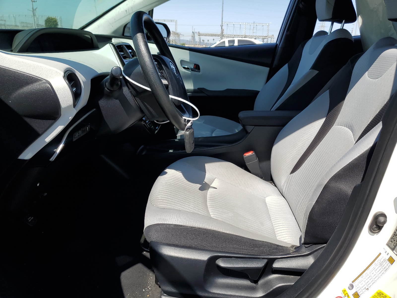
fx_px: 298
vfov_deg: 53.1
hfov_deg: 67.3
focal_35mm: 26
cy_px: 149
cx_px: 198
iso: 50
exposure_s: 1/2500
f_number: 1.5
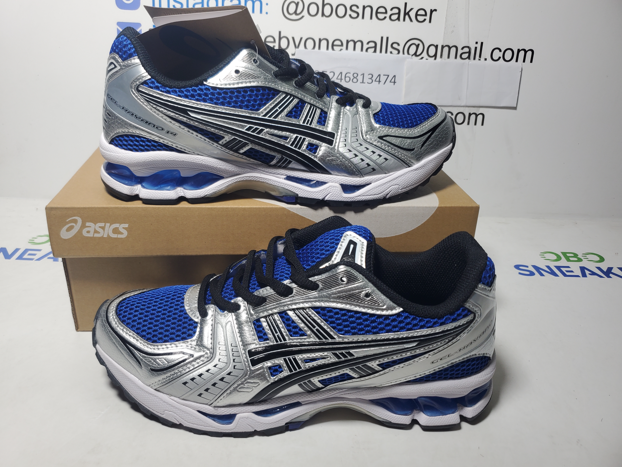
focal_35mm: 26
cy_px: 234
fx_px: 467
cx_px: 311
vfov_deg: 53.1
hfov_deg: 67.3
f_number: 1.5
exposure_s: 1/365
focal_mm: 4.3
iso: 50
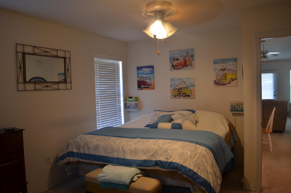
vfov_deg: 47.7
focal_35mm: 27
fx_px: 218
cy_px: 96
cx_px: 146
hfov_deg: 67.5
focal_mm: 18
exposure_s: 1/15
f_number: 3.5
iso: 100
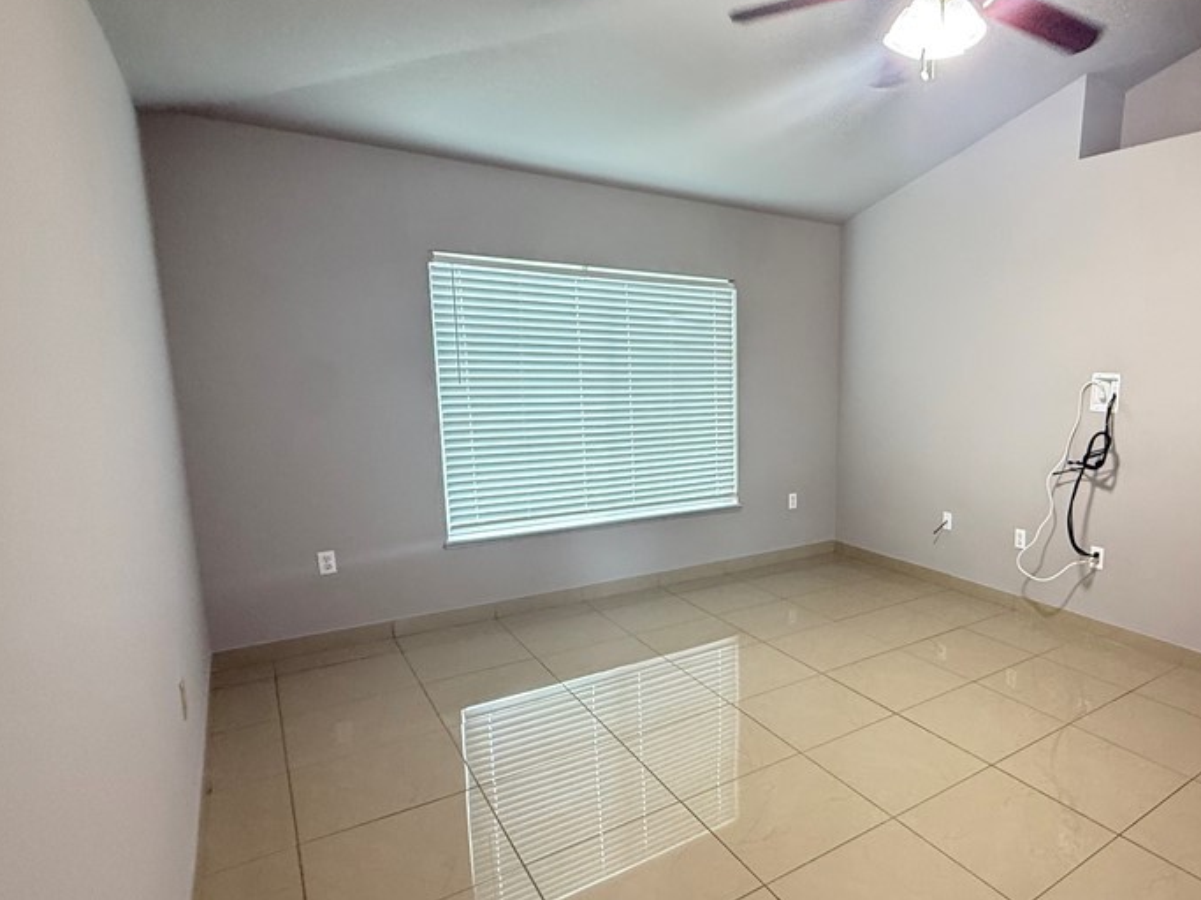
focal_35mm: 21
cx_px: 833
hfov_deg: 75.6
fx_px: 728
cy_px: 480
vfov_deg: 63.4
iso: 400
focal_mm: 2.22
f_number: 2.2
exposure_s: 1/60
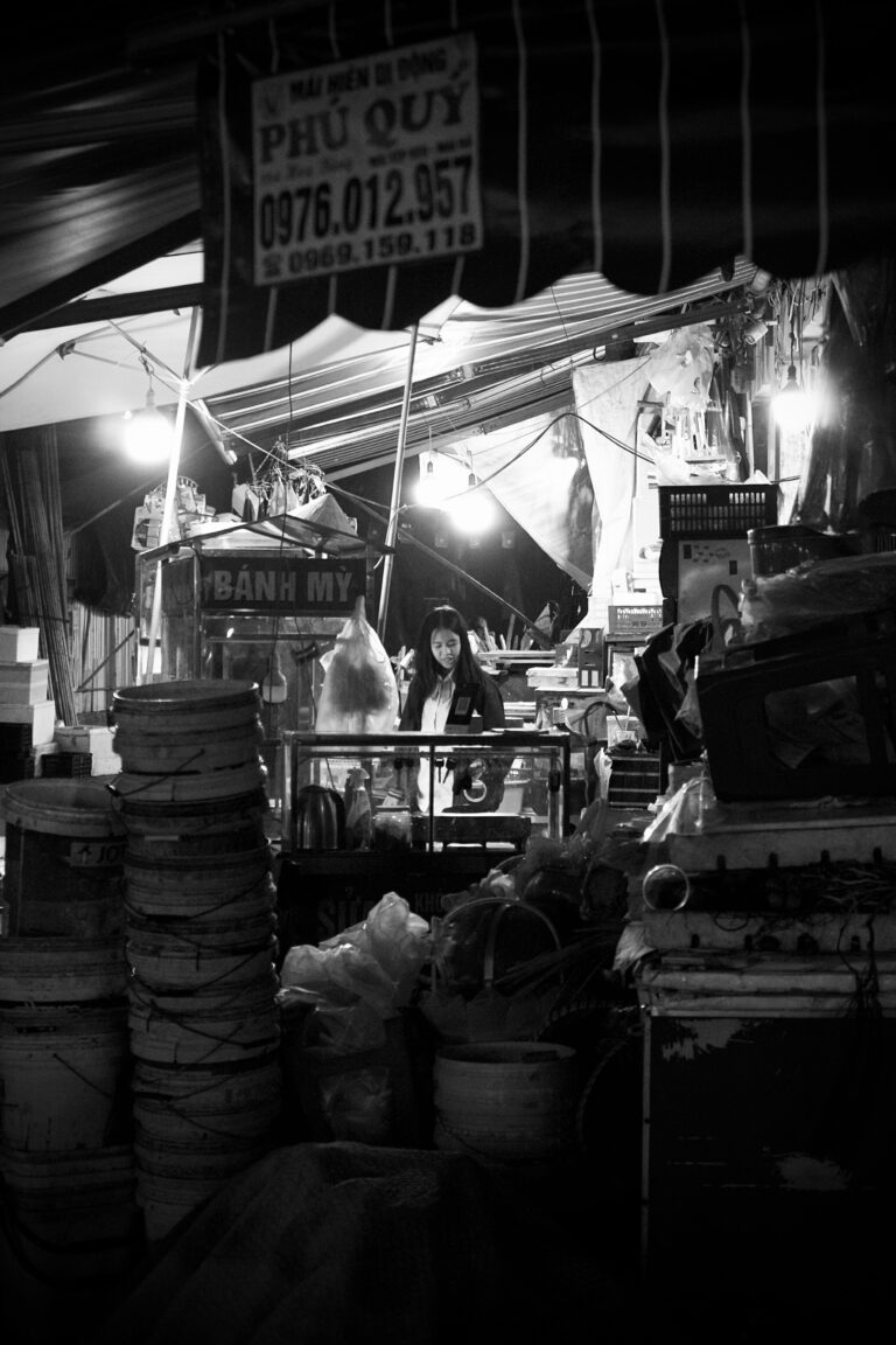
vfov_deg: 47.4
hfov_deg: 32.6
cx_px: 448
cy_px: 672
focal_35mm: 41
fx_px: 1531
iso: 3200
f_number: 2.8
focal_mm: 27
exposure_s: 1/125
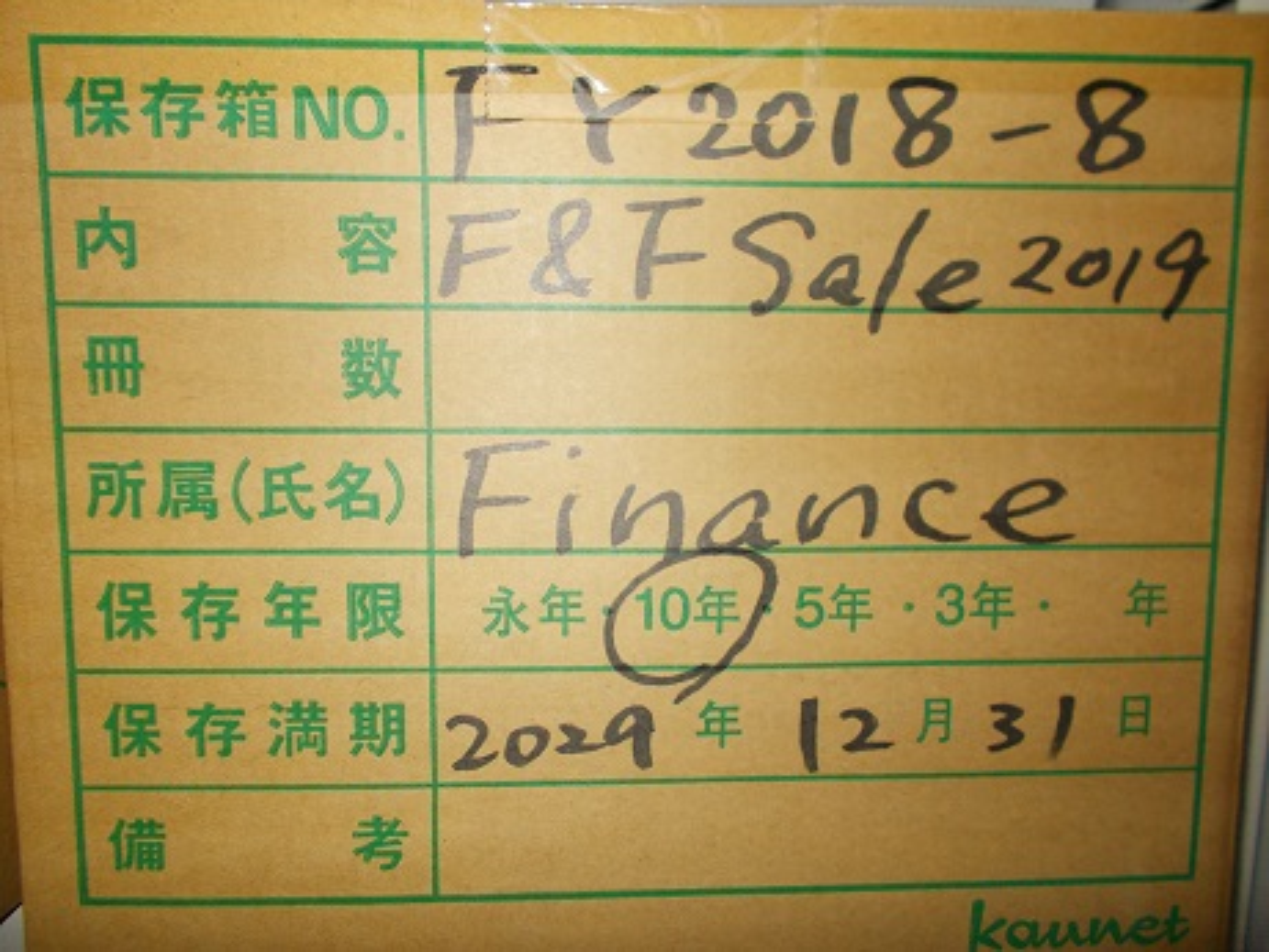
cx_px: 634
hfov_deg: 67.3
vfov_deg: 53.1
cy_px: 476
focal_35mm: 26
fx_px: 953
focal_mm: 4.6
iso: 200
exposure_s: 1/25
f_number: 3.2
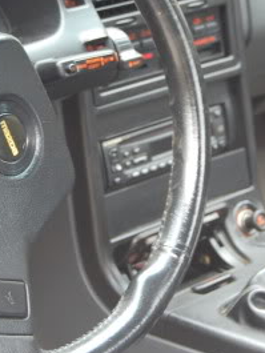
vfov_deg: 14.9
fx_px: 1346
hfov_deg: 11.2
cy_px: 121
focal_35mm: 132
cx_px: 86
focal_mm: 38
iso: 800
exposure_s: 1/30
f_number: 5
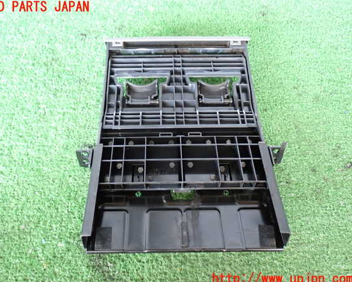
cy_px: 143
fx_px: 354
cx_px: 165
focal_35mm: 34
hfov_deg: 52.8
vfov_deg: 43.4
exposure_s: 1/30
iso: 400
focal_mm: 5.79
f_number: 2.4
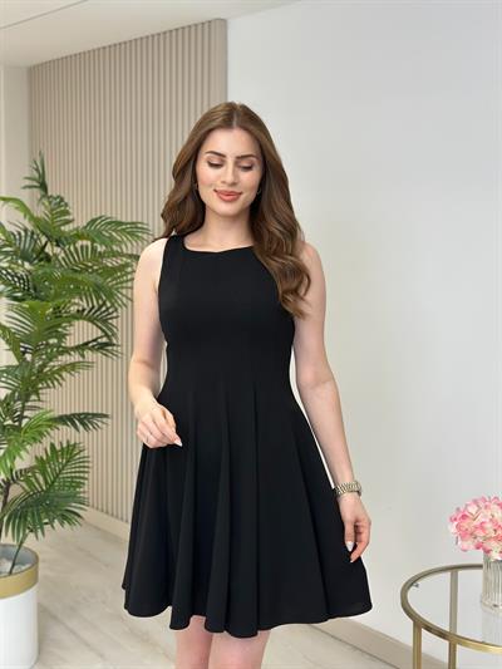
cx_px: 251
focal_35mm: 48
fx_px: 928
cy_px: 334
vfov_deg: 39.6
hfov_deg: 30.3
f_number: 1.78
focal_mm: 6.86
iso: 80
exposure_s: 1/193
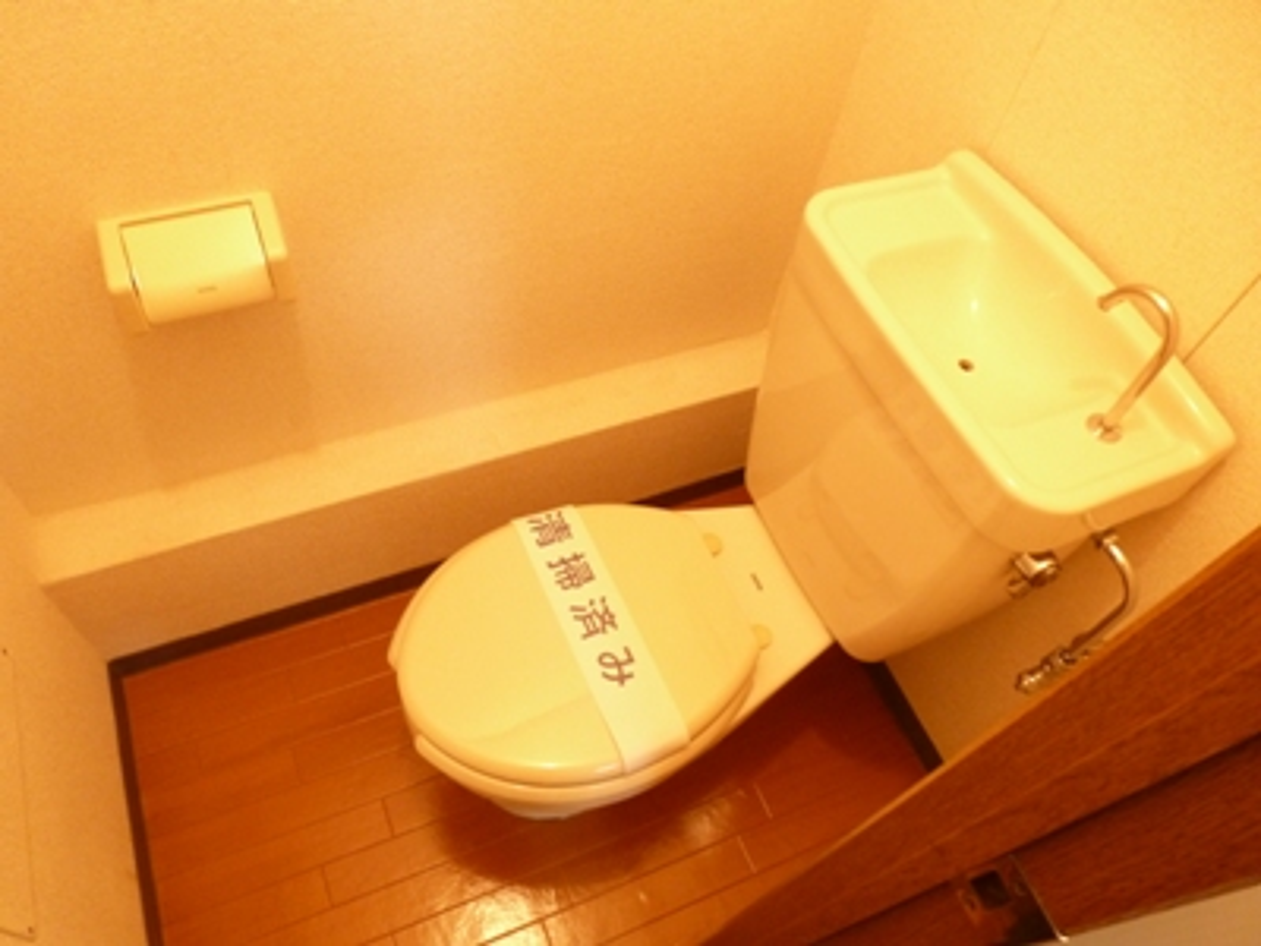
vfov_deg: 56.8
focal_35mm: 24
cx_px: 630
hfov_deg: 71.6
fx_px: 874
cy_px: 473
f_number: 3.3
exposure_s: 1/10
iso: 400
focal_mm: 4.3
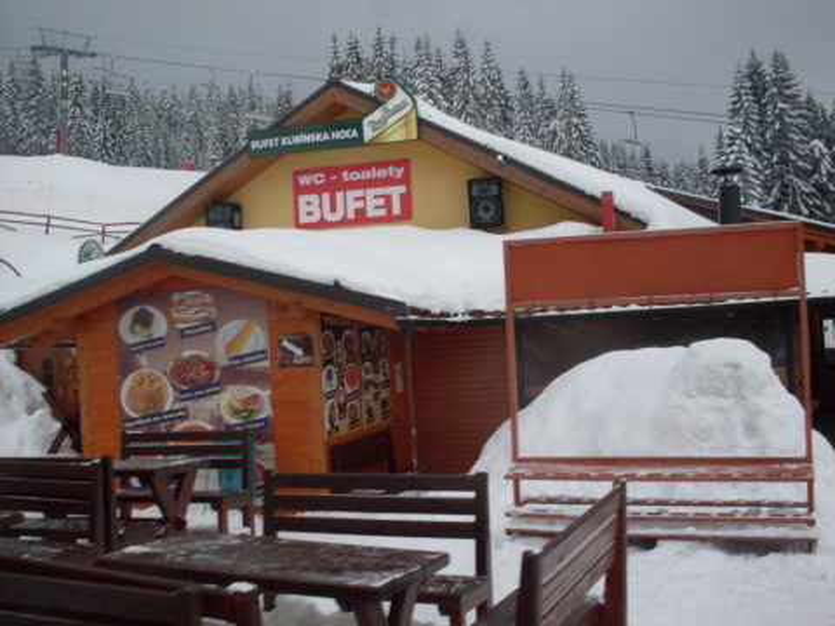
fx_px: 917
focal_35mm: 38
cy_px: 313
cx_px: 418
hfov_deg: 49.0
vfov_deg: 37.7
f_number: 8.4
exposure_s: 1/90
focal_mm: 6.3
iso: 80
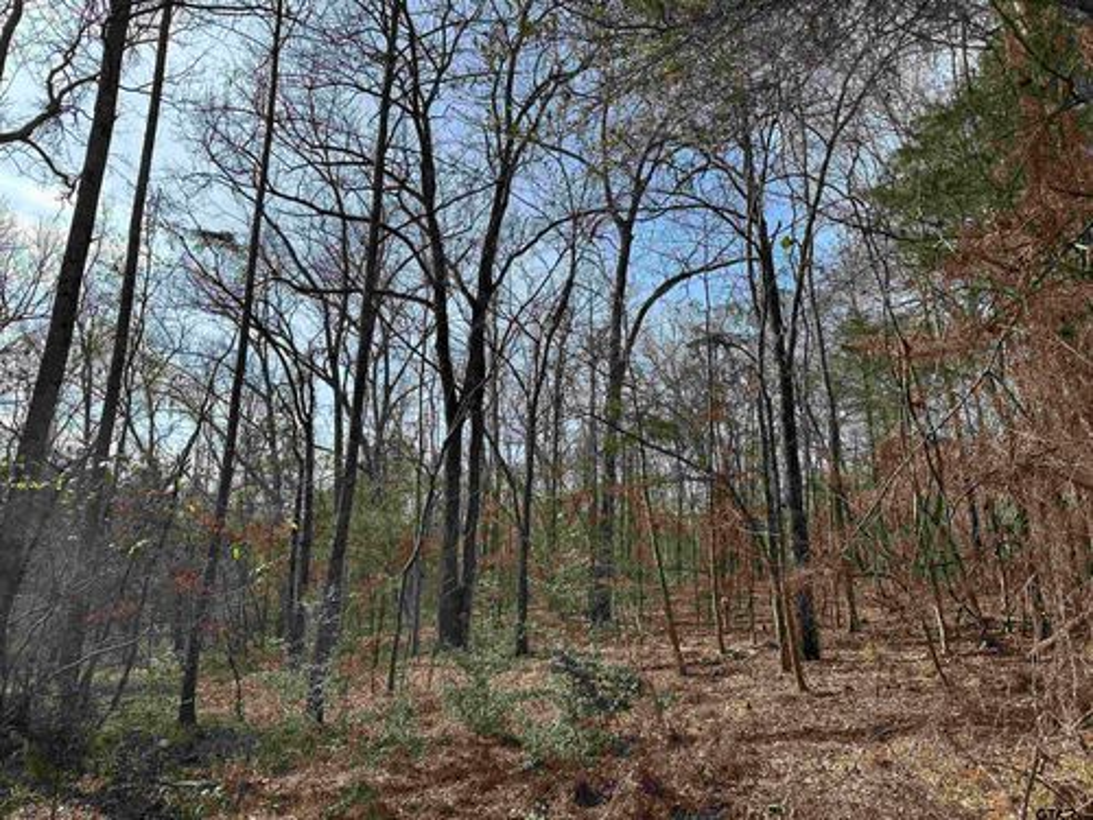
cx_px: 546
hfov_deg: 71.6
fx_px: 758
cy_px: 410
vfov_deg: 56.8
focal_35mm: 24
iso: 80
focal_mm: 6.86
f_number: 1.78
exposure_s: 1/2809
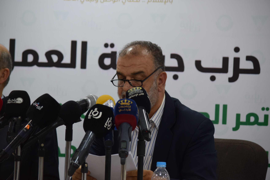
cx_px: 135
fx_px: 1519
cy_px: 90
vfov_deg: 6.8
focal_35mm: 202
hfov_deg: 10.2
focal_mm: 135
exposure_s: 1/125
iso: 800
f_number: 4.8
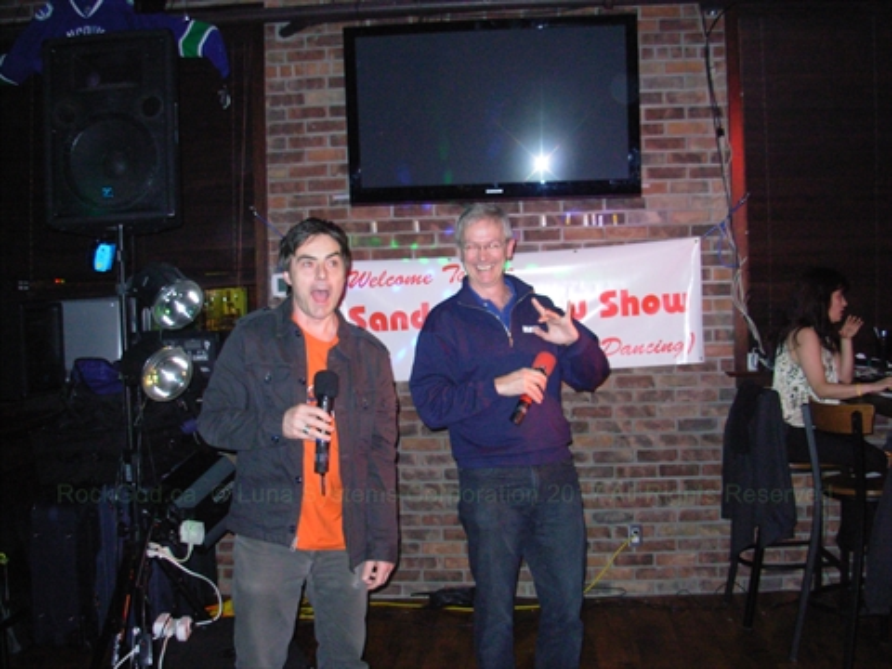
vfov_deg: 37.7
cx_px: 446
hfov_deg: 49.0
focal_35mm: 38
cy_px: 334
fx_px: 979
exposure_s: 1/117
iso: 183
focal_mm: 6.3
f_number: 2.9
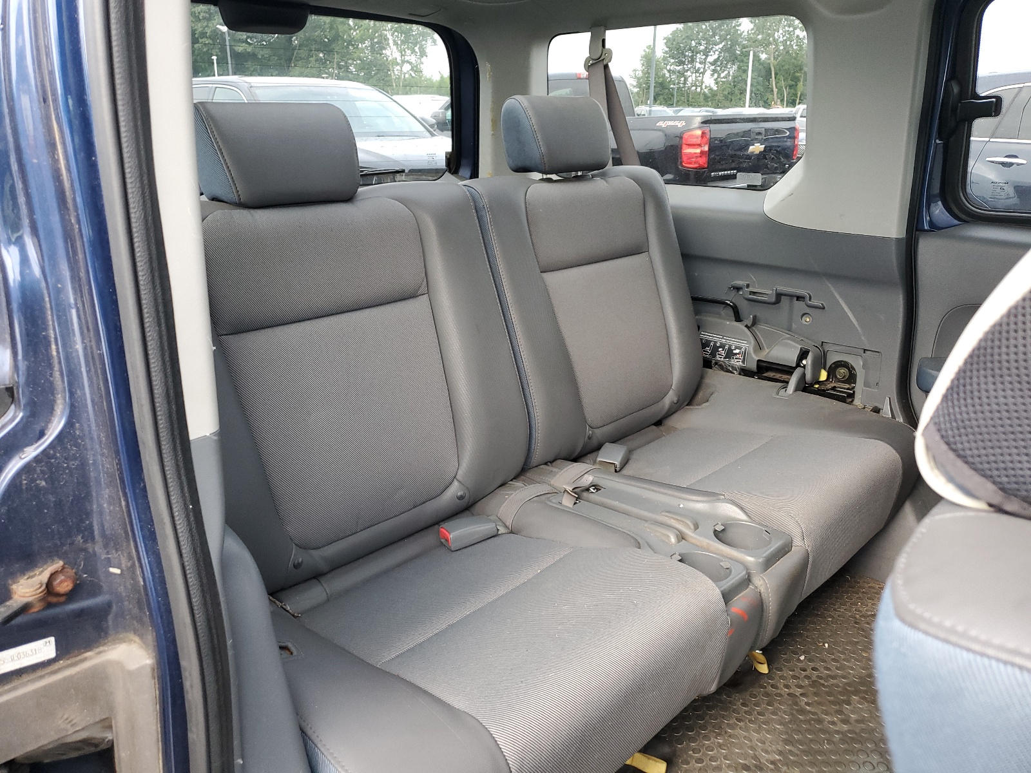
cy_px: 386
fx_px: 774
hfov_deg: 67.3
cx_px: 516
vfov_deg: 53.1
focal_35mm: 26
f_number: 1.5
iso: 94
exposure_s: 1/120
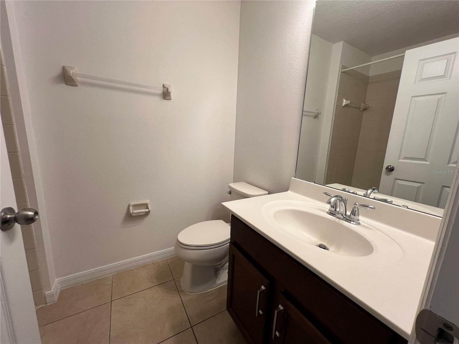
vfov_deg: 89.9
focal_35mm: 13
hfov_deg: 106.2
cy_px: 172
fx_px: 172
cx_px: 230
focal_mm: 1.57
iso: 100
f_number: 1.8
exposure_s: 1/120
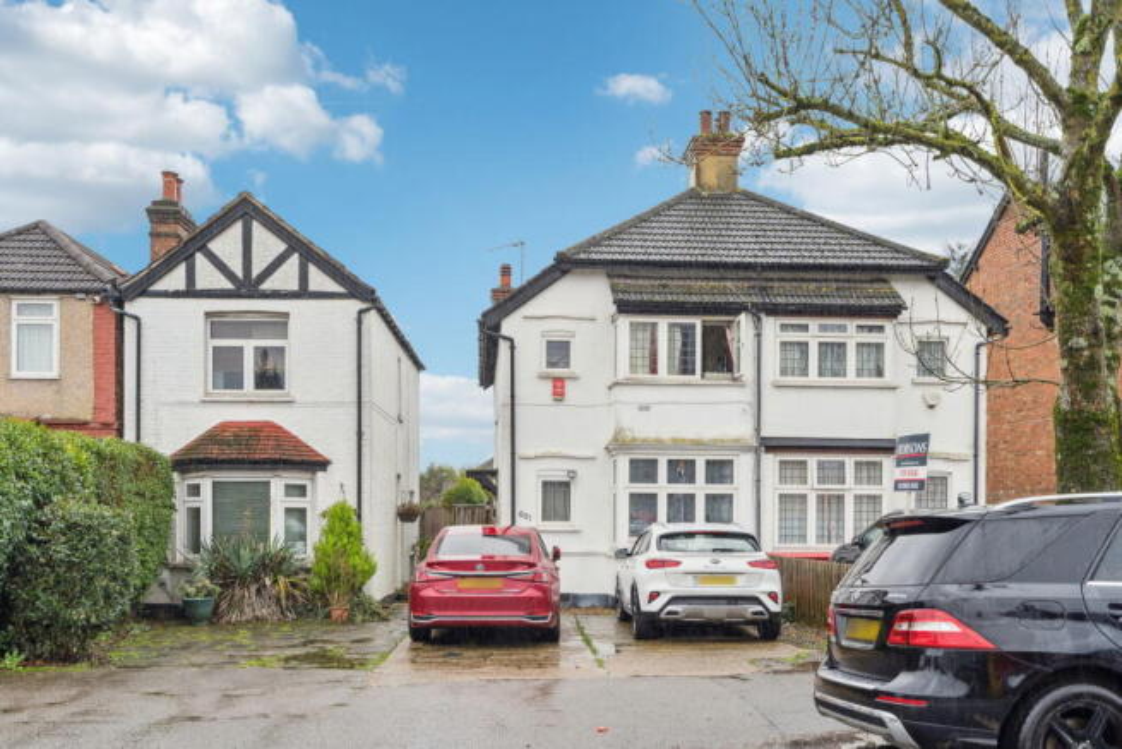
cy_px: 374
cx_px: 561
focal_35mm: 35
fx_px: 1091
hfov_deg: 54.4
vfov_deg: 37.9
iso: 320
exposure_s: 1/125
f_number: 4.5
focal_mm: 35
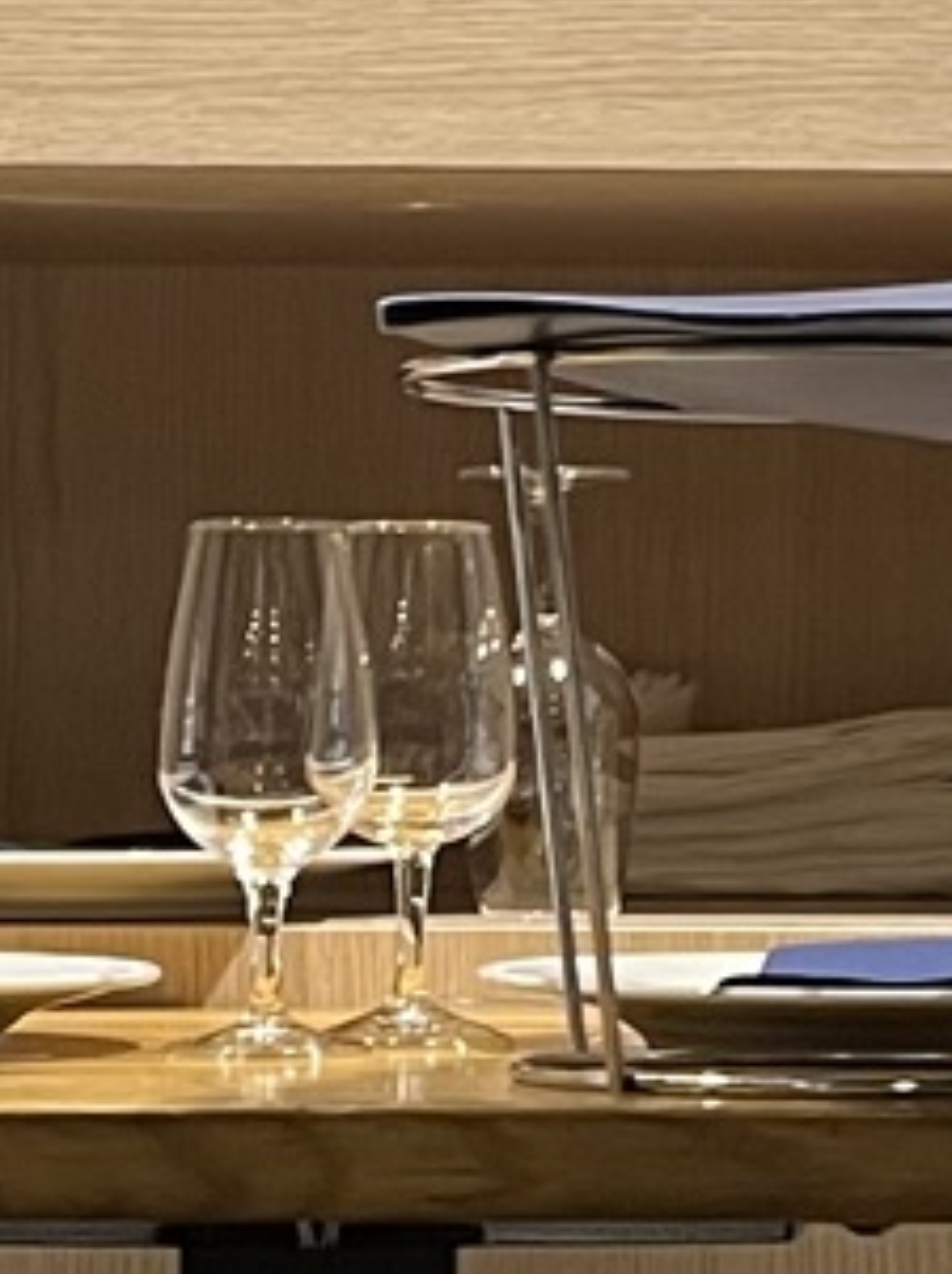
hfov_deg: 8.6
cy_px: -93
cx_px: 389
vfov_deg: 11.3
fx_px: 6357
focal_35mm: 173
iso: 64
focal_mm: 5.7
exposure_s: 1/50
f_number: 1.5
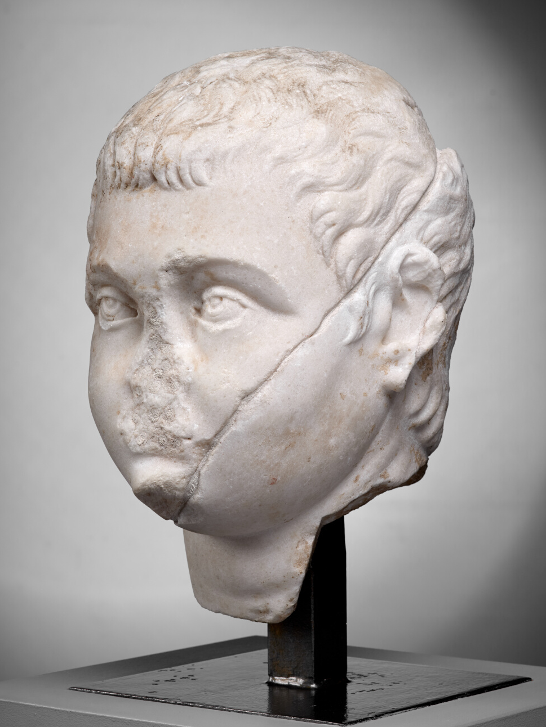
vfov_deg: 29.8
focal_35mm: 65
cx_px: 271
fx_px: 1367
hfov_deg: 22.6
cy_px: 361
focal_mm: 80
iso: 200
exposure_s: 1/125
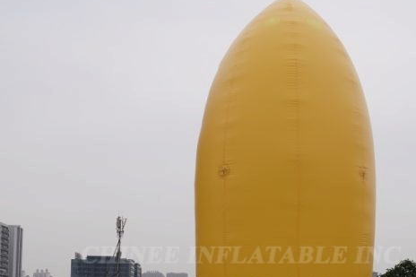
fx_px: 612
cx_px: 244
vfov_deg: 24.4
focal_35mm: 53
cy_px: 272
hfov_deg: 37.4
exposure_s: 1/125
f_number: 8
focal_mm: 16
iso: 100
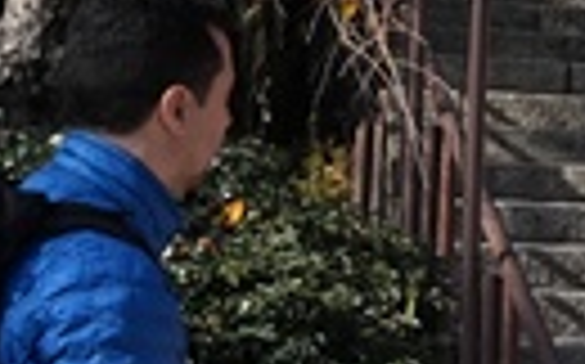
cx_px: 2061
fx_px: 3074
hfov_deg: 8.2
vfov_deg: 6.7
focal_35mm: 193
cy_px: -151
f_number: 8
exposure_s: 1/1600
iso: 1000
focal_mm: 24
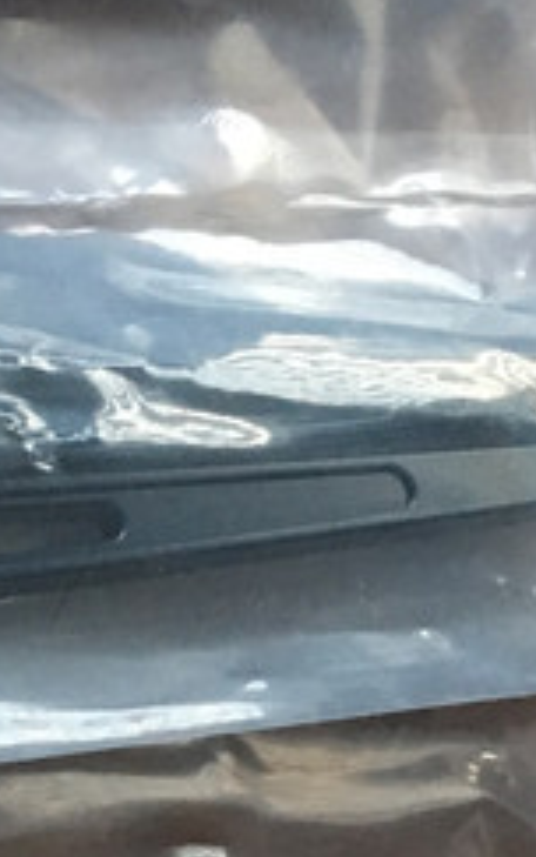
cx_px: 4
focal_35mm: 101
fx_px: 2359
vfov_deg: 19.7
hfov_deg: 12.8
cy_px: 945
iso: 250
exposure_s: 1/17
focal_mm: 4.15
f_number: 2.2
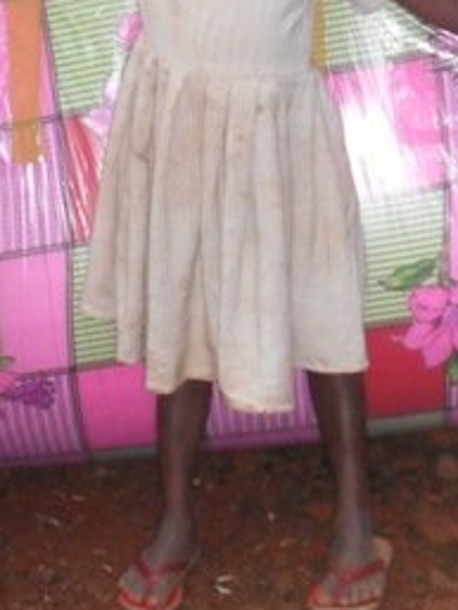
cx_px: 25
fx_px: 1780
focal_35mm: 101
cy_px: 152
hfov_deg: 14.5
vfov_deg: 19.3
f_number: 5
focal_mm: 9.3
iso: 400
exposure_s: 1/60
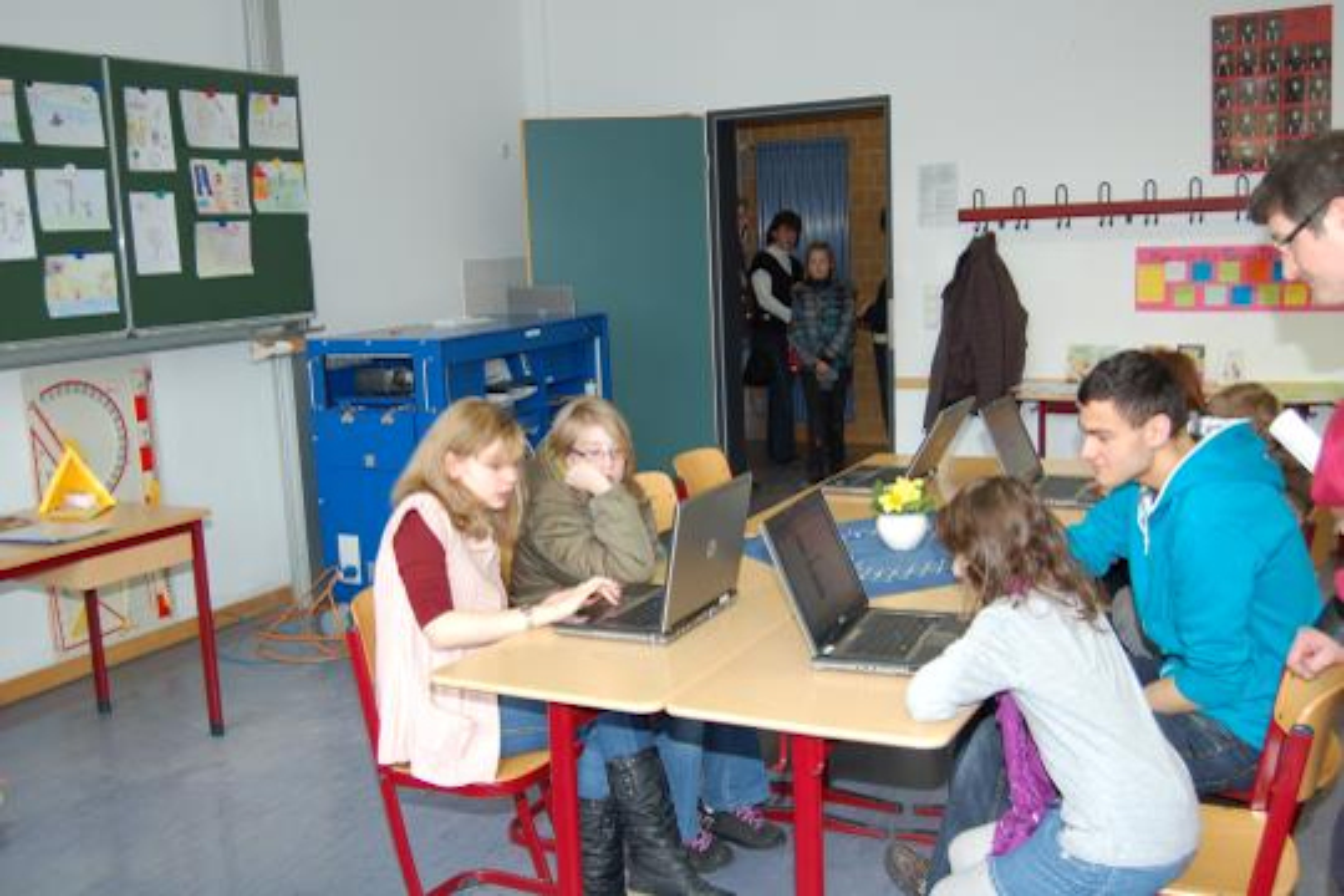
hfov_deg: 53.1
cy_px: 448
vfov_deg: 36.9
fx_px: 1344
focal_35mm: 36
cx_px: 672
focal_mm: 24
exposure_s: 1/60
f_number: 4
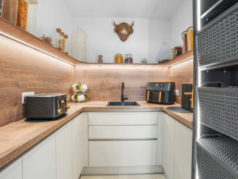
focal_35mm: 19
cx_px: 126
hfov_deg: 84.6
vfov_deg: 68.7
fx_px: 131
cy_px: 88
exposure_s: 1/2
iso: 200
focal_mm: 17
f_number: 6.3
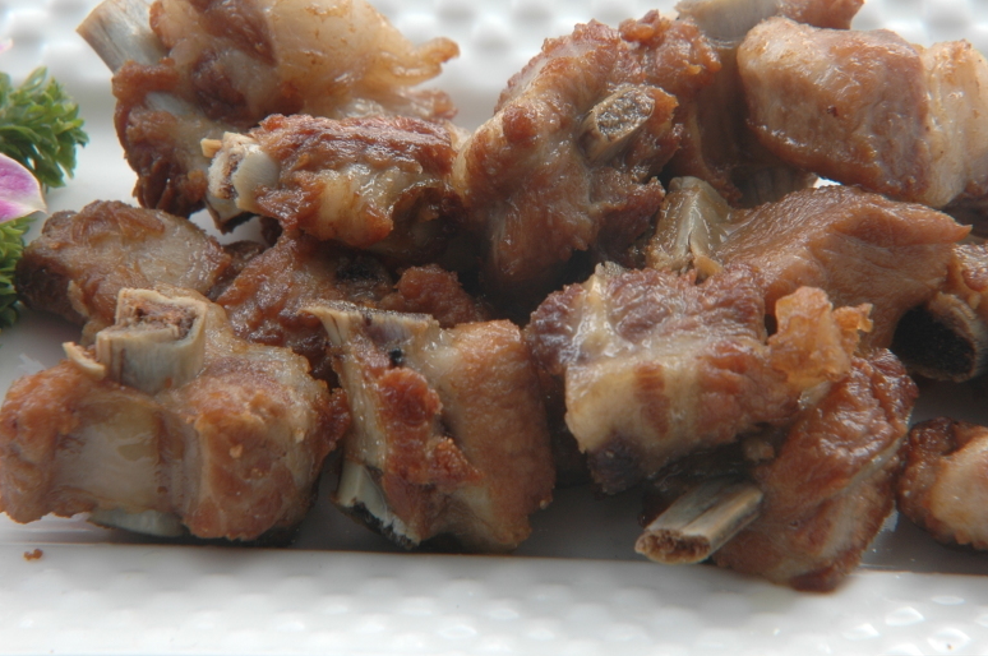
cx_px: 527
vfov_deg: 9.8
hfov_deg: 14.8
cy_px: 260
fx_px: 3810
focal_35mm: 139
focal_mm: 70
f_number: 11
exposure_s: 1/320
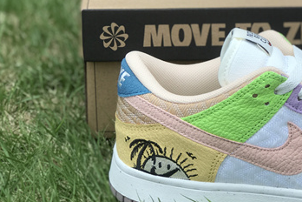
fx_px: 1057
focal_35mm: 126
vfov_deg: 10.8
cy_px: 27
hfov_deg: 16.0
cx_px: 291
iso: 20
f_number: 2.8
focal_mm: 6.6
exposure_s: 1/205
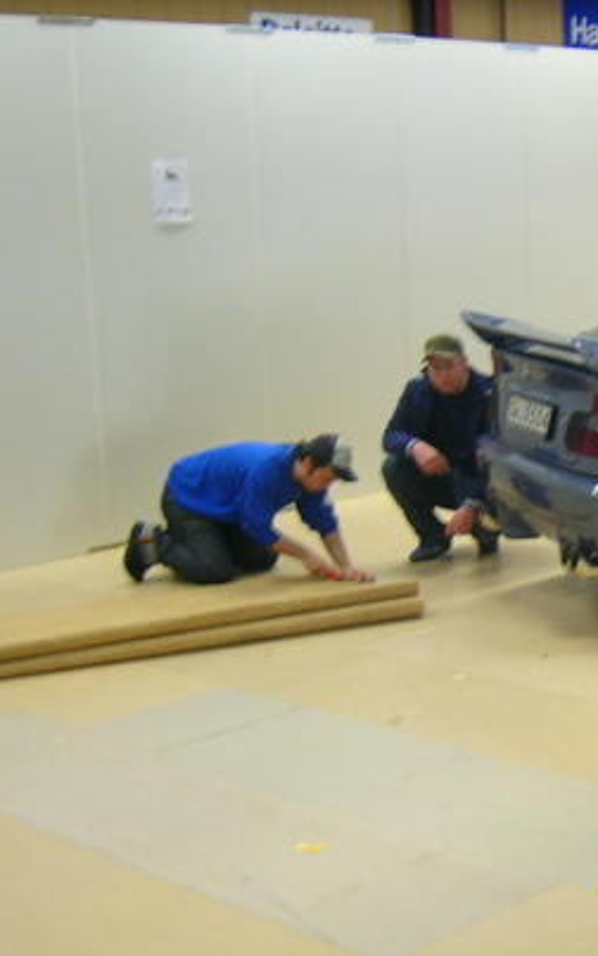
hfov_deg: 19.3
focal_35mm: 64
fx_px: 1668
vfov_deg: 32.0
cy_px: 486
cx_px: 700
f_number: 2.9
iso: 100
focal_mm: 6.3
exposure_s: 1/15
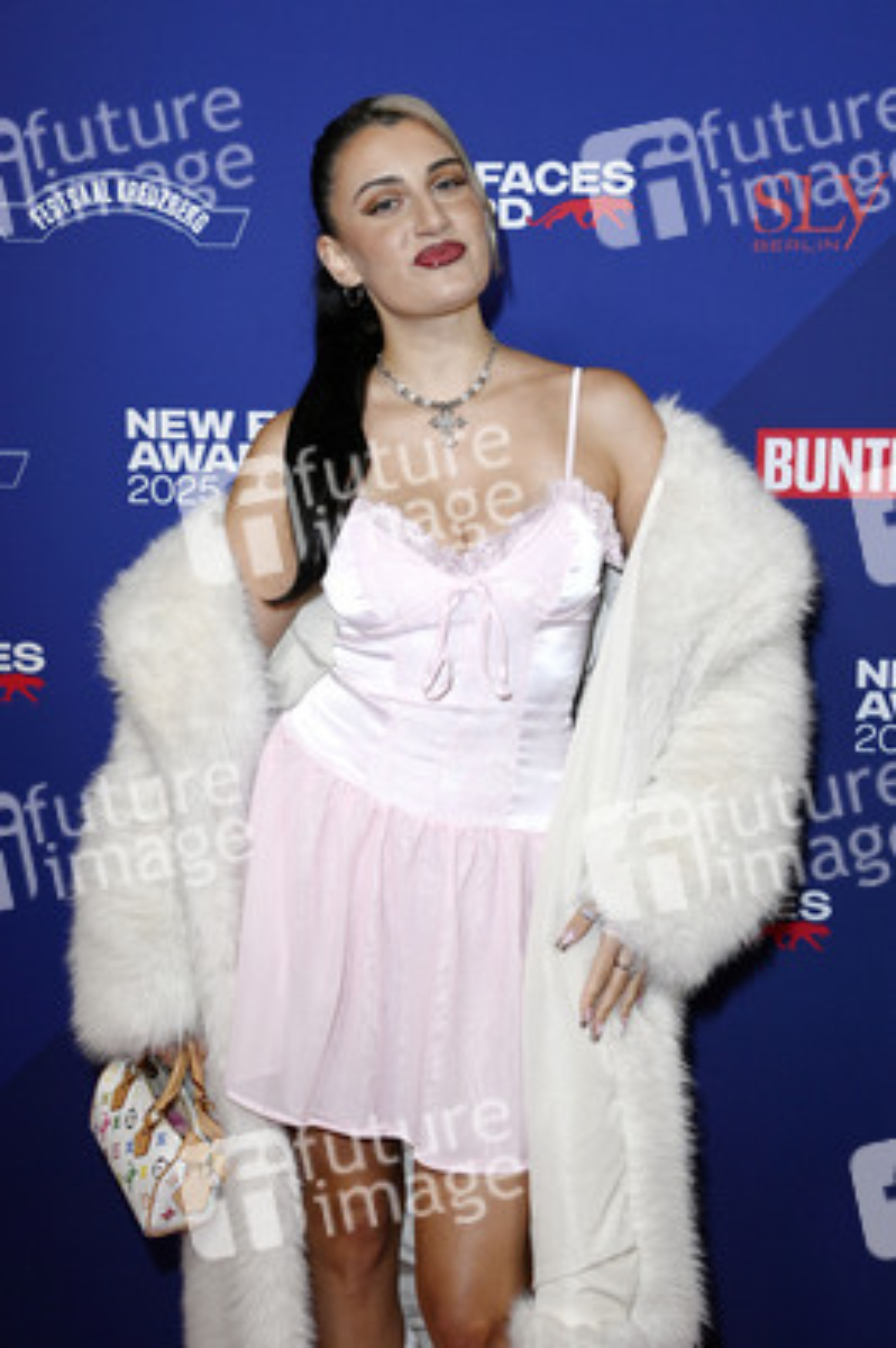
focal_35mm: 56
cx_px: 448
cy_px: 674
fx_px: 2094
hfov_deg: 24.2
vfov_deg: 35.7
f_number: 5.6
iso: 500
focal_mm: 56
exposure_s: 1/250
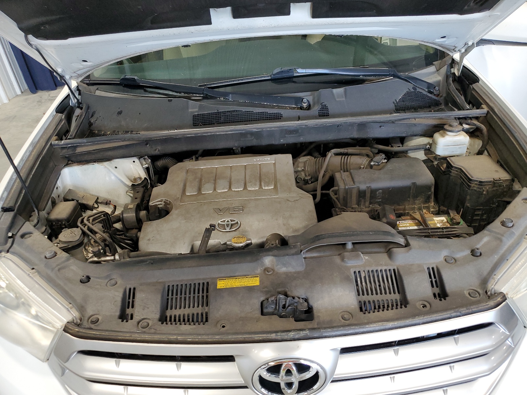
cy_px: 198
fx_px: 396
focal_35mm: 26
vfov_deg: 53.1
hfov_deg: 67.3
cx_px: 264
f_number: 1.5
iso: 116
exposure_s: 1/60.2
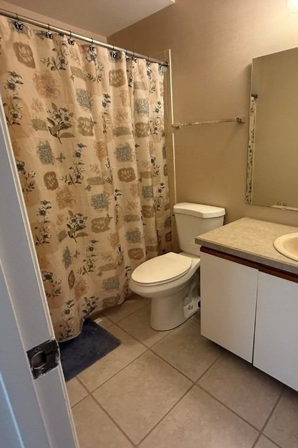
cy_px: 228
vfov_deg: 84.0
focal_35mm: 20
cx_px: 204
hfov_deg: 60.1
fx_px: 248
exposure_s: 1/60
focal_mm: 2.22
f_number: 2.2
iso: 500
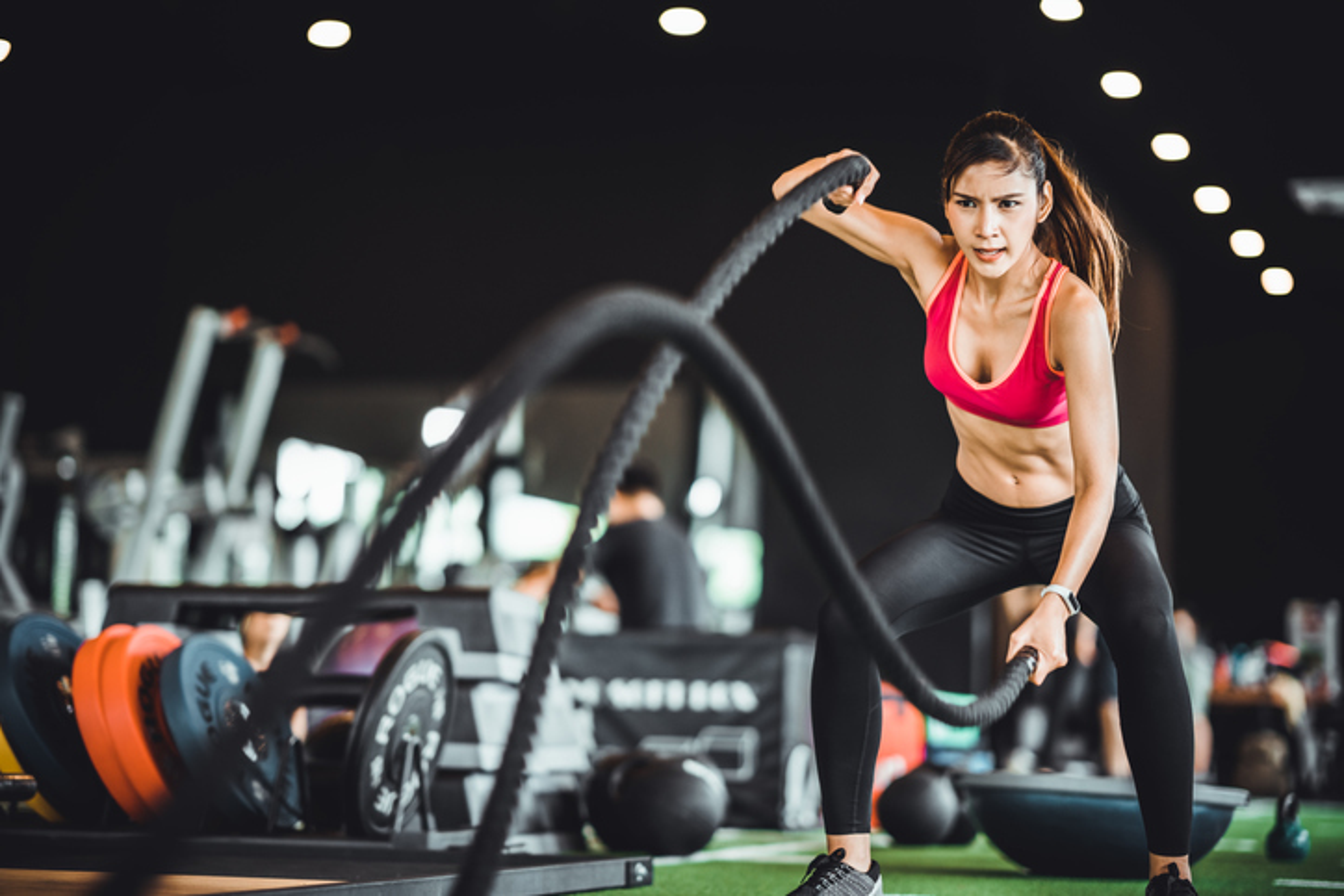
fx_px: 3174
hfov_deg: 23.9
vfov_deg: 16.1
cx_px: 672
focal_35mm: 85
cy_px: 448
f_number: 1.4
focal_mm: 85
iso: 400
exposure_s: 1/200
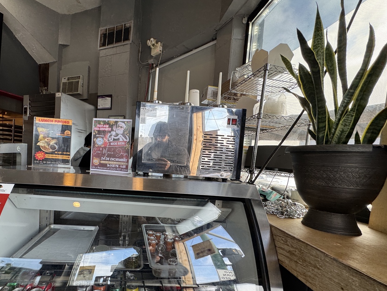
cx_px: 148
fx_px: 201
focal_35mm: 18
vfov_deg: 71.1
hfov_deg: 86.2
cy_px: 170
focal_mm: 2.22
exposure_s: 1/120
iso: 80
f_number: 2.2
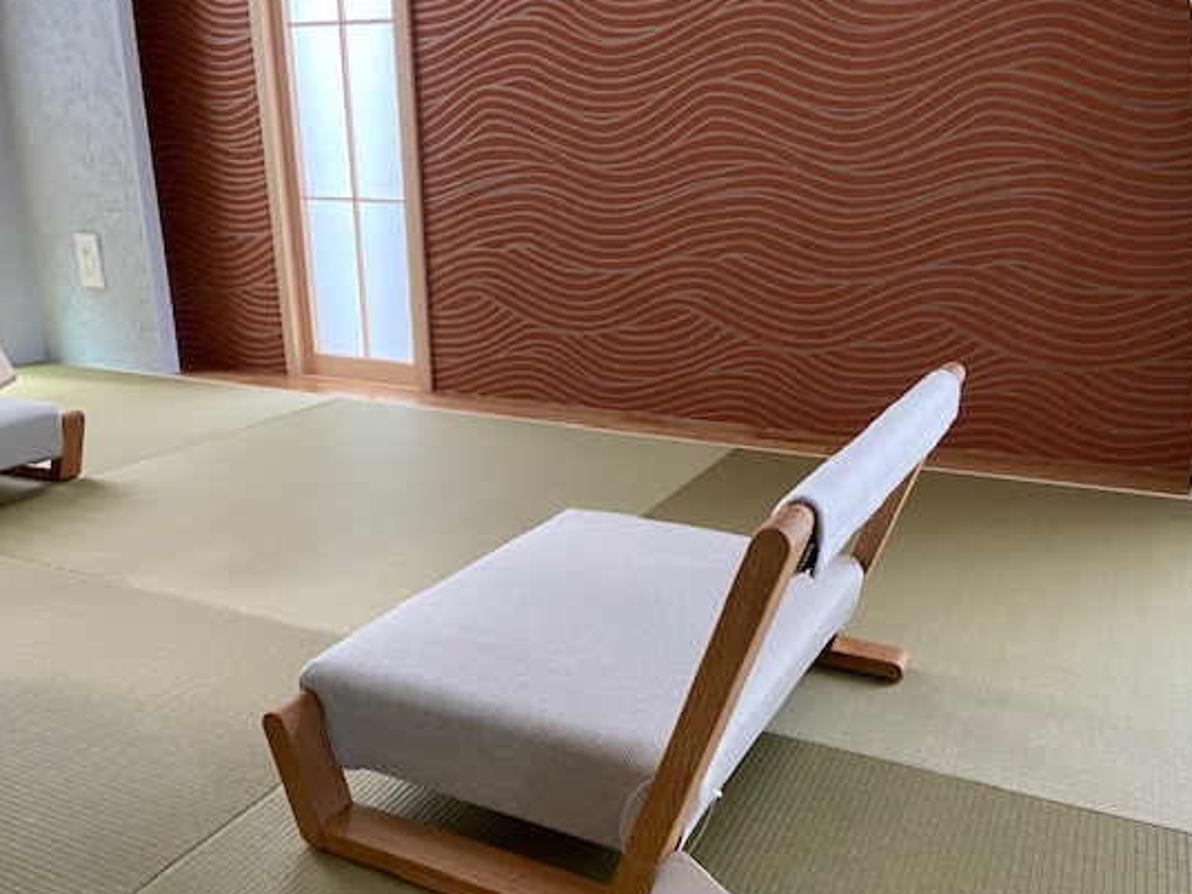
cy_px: 517
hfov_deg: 58.3
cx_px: 602
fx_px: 1068
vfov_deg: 45.3
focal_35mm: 31
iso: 400
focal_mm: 4.25
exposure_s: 1/60
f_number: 1.8
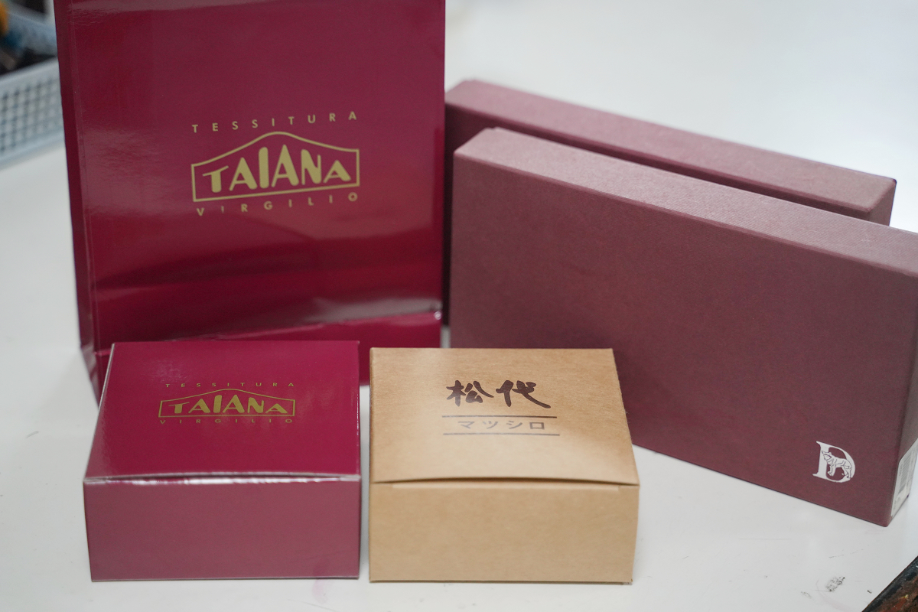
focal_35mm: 75
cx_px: 459
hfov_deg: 27.0
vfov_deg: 18.2
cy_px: 306
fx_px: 1912
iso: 2500
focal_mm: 75
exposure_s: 1/160
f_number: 2.8
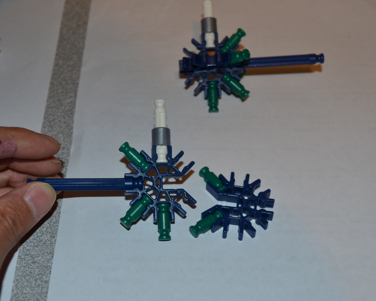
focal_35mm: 55
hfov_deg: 34.1
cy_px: 150
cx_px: 178
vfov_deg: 27.6
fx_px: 612
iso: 200
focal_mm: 32
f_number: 5.6
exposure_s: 1/30
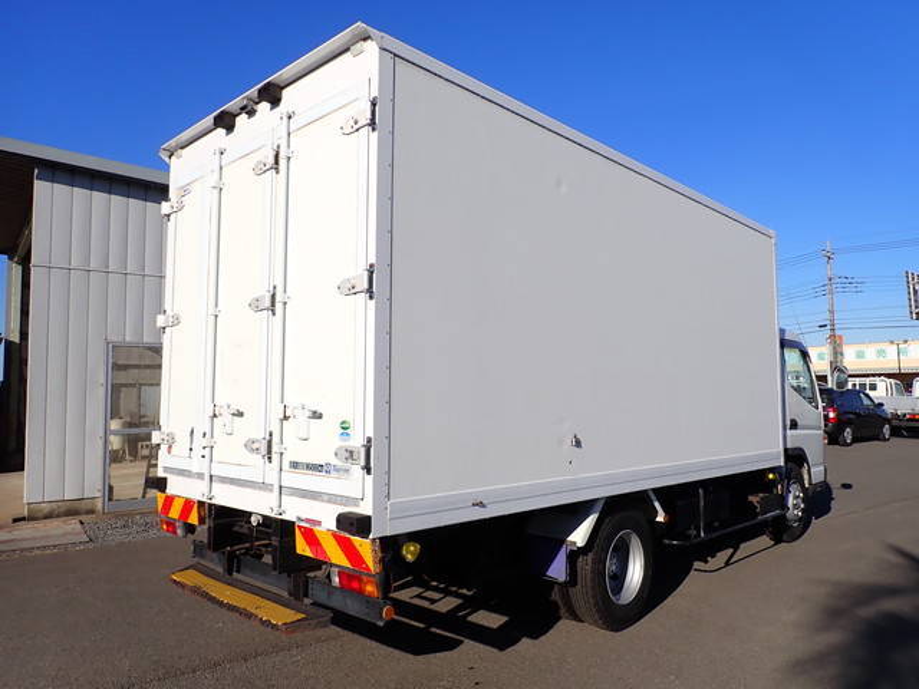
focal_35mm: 25
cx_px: 460
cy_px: 344
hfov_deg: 69.4
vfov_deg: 54.9
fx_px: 664
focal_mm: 4.5
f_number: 8
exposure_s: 1/320
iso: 100
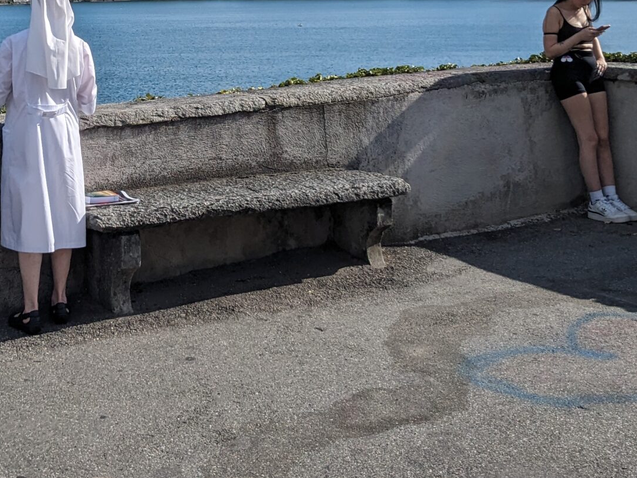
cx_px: 188
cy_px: -62
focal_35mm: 64
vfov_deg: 21.6
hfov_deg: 29.9
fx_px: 1178
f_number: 1.73
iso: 62
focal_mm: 4.38
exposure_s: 1/4673
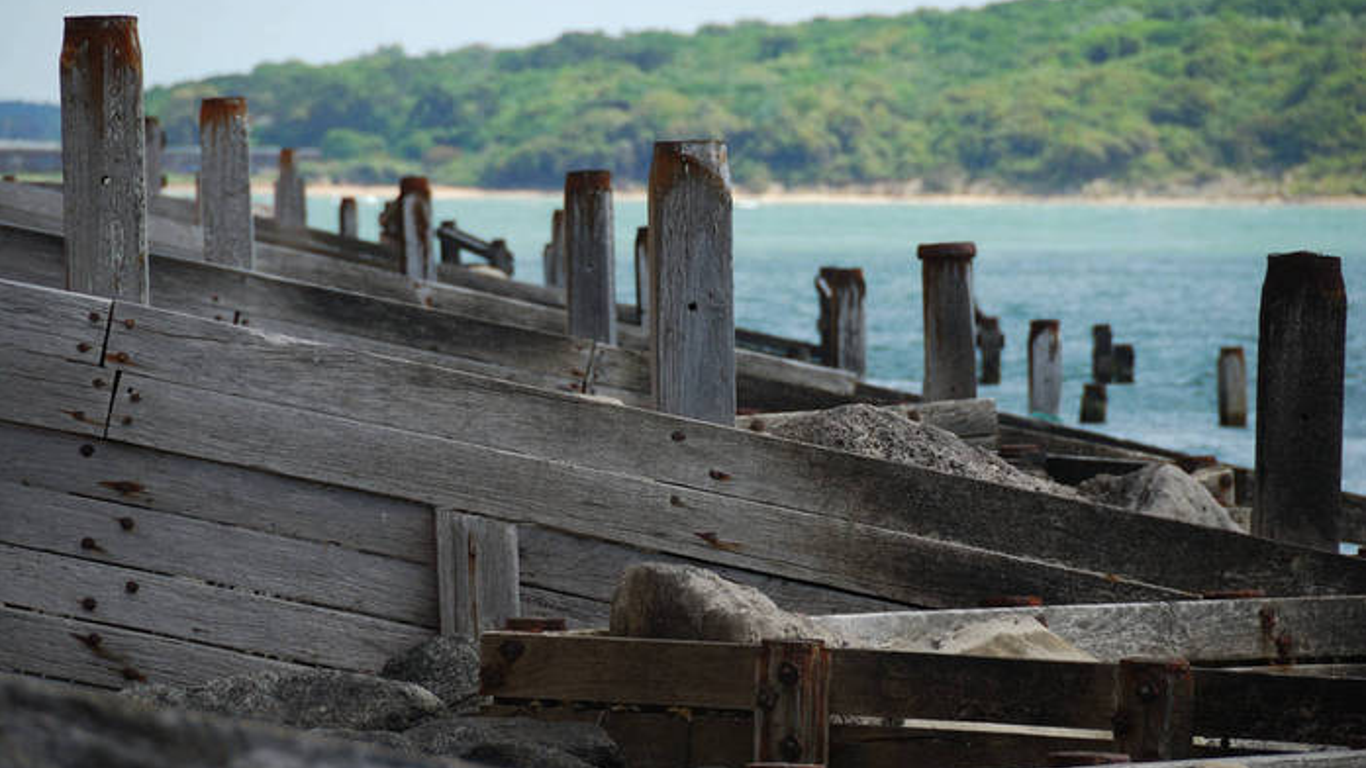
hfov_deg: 6.8
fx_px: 11445
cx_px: 684
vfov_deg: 3.8
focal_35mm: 316
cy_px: 417
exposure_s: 1/250
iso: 100
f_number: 5.6
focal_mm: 200
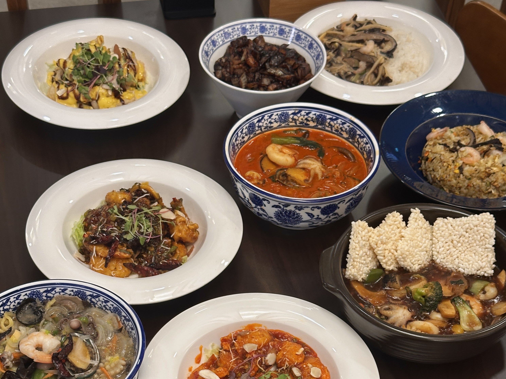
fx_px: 702
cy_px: 190
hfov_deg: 39.7
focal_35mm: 48
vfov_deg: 30.3
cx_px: 253
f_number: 1.78
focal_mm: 6.86
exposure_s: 1/60
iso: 100
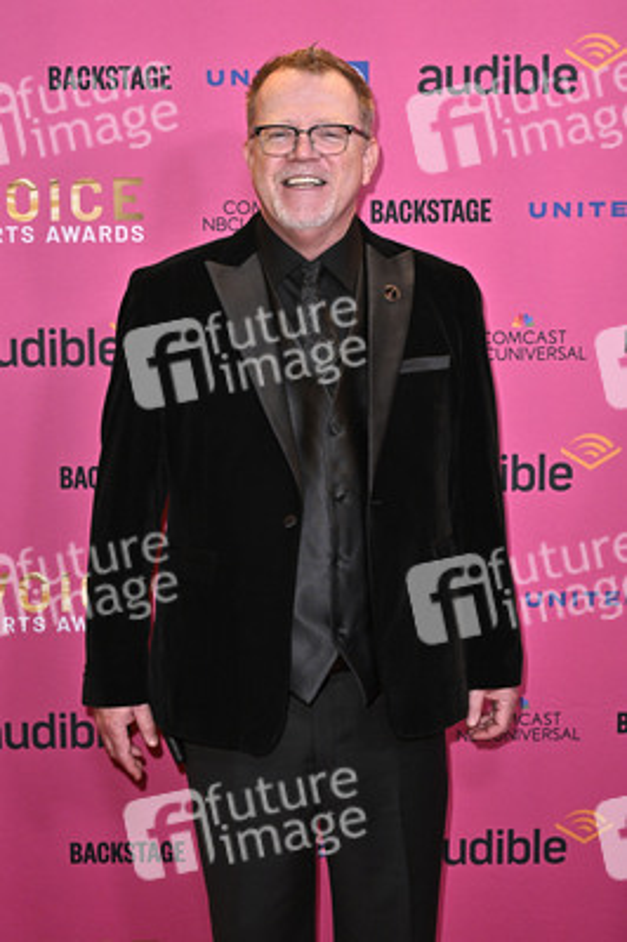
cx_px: 314
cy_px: 471
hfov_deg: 23.0
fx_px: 1544
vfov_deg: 34.0
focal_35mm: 59
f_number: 6.3
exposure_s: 1/320
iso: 2000
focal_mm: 59
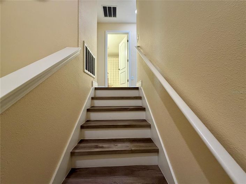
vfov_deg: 85.6
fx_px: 99
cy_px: 92
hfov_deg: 102.1
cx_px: 123
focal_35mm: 14
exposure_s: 1/60
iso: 320
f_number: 2.2
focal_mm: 2.22
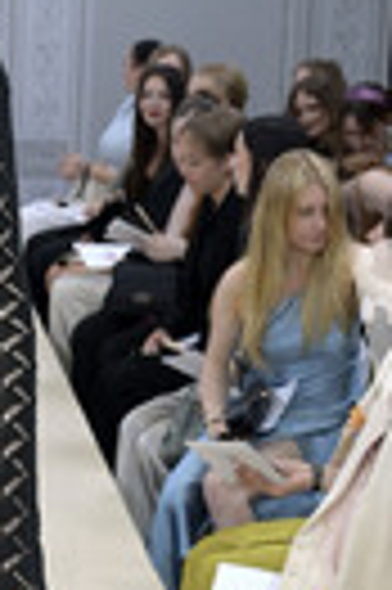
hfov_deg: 11.3
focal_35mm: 116
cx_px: -185
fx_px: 1900
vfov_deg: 17.4
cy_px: 513
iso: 500
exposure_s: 1/250
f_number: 5.6
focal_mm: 38
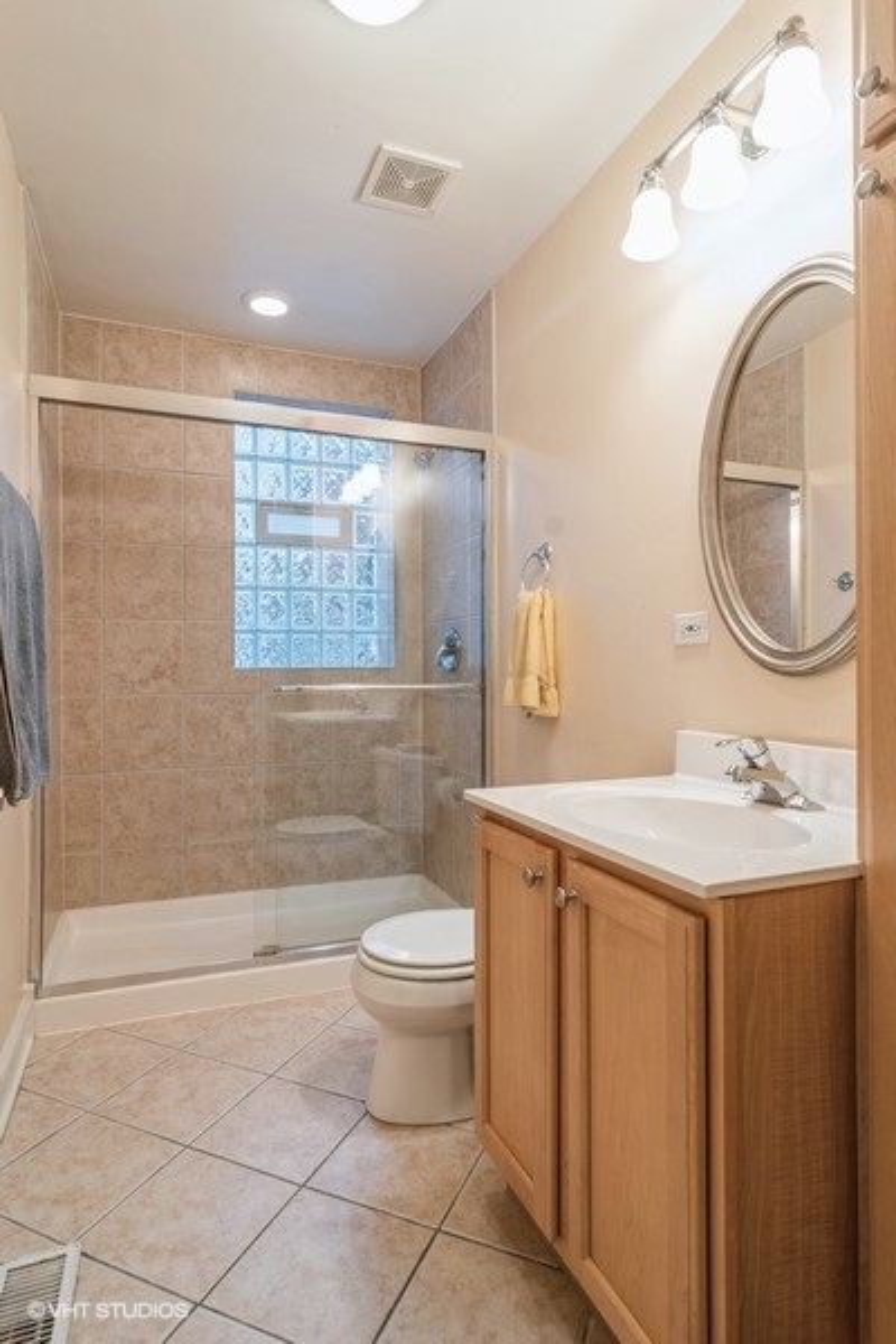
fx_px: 672
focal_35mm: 18
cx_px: 448
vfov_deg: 90.0
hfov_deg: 67.4
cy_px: 672
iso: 200
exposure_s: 1/5
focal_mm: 12
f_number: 8
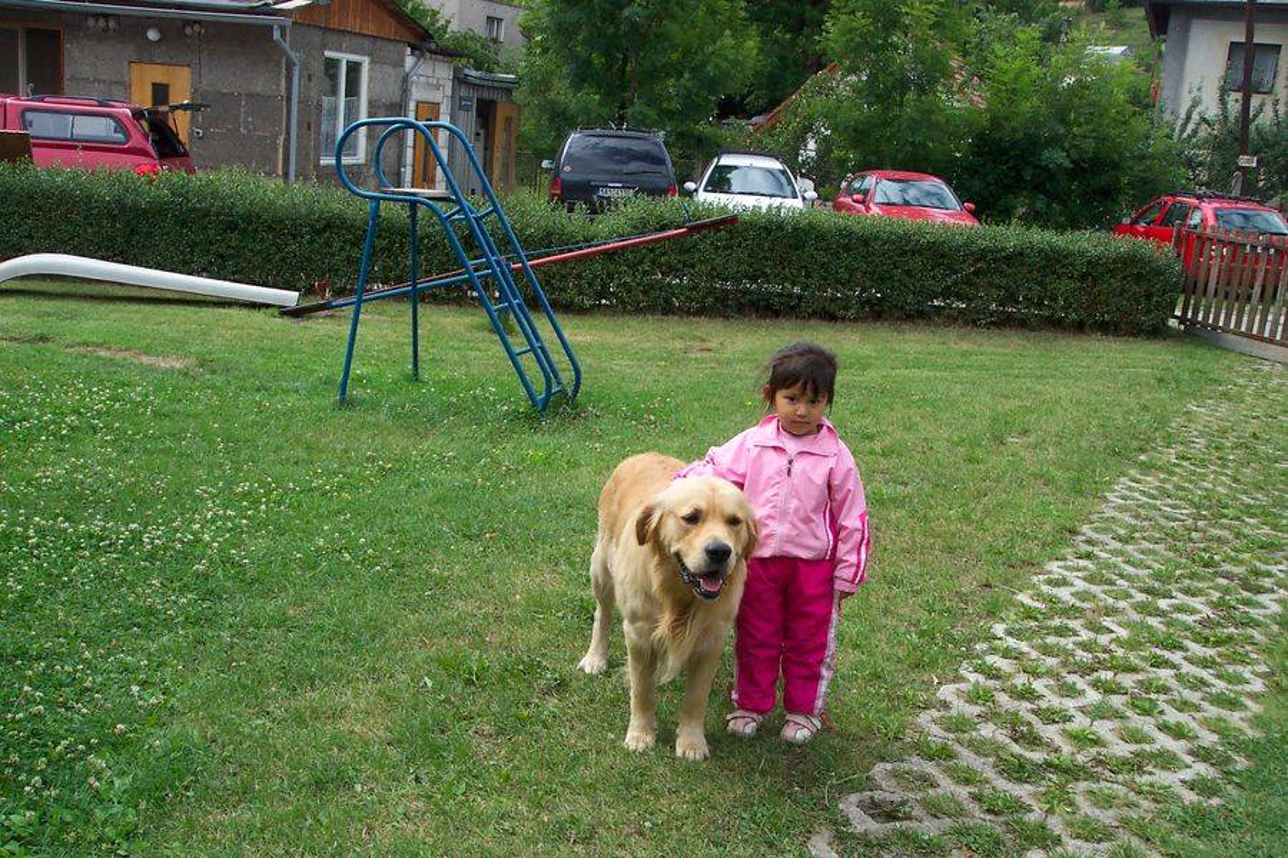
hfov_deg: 50.7
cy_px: 429
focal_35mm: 38
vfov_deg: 35.1
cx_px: 644
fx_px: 1359
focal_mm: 8
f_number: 4.8
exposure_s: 1/350
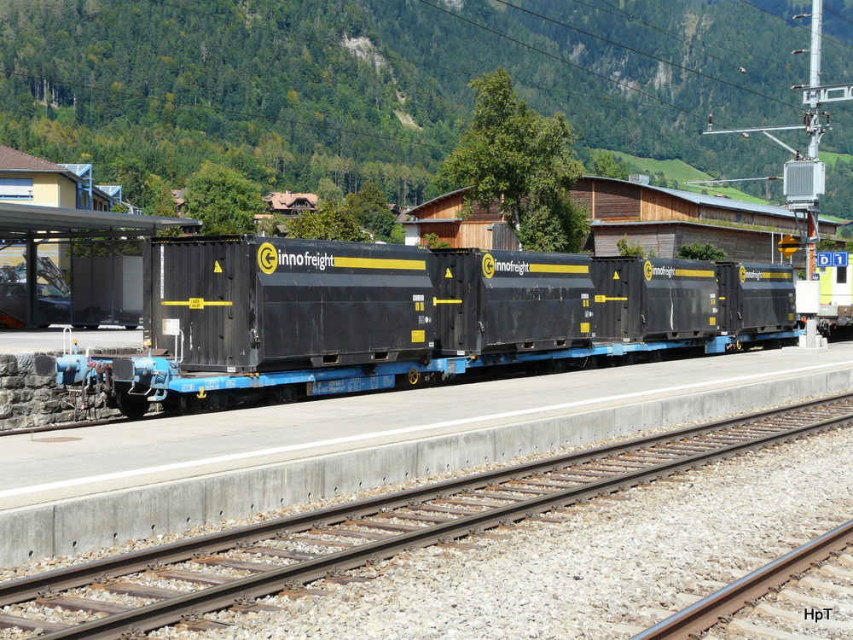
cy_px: 320
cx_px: 426
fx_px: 1355
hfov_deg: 34.9
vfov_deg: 26.6
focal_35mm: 55
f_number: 5.6
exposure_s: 1/320
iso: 100
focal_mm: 9
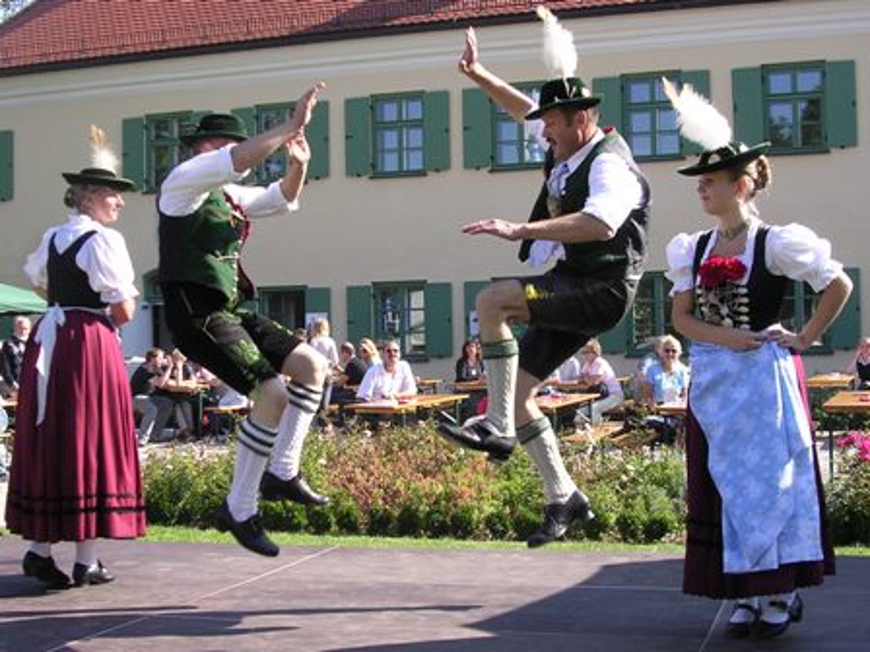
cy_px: 326
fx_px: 1156
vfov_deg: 31.5
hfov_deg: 41.2
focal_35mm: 46
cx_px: 435
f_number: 3
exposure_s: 1/333
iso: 100
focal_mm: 7.1
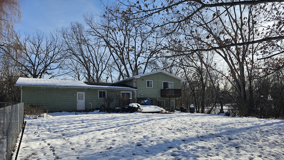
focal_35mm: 26
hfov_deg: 71.9
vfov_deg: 43.7
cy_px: 108
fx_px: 196
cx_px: 143
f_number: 1.7
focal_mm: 6.3
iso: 10
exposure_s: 1/792
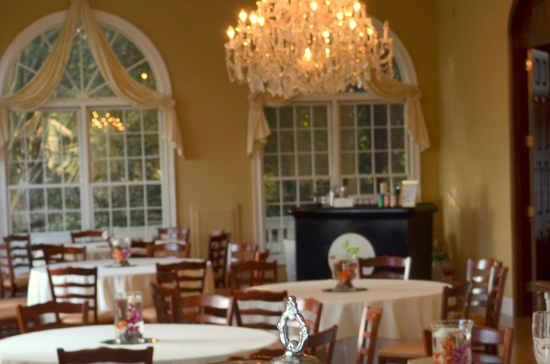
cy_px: 272
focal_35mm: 105
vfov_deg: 12.9
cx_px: 353
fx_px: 1601
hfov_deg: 19.5
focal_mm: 22
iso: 200
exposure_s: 1/125
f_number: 3.8
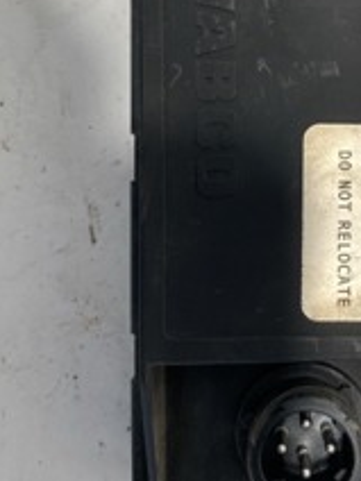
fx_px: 681
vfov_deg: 38.4
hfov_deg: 28.9
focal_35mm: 49
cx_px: 302
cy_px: 152
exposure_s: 1/120
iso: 100
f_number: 1.8
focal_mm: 4.25
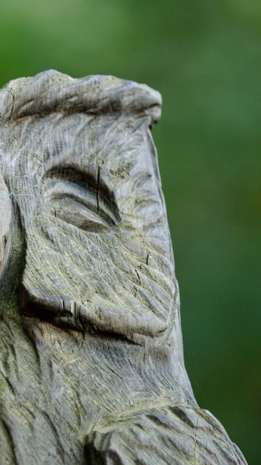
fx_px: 9923
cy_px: 202
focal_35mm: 806
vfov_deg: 2.7
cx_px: -48
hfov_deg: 1.5
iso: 500
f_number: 4
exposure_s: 1/125
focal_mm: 300
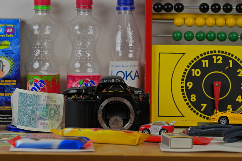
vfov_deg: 9.5
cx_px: 121
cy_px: 80
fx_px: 974
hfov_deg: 14.2
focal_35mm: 145
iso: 100
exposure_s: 1/60
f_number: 8
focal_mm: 145
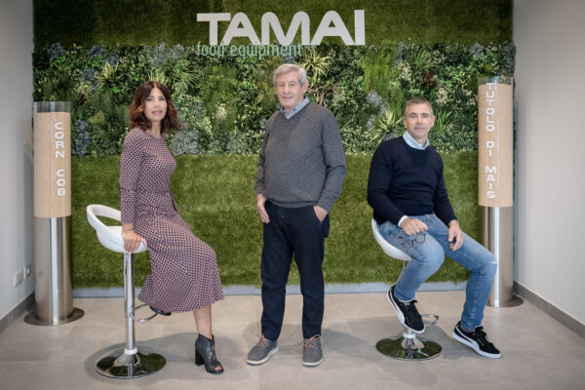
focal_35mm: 36
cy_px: 195
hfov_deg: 53.1
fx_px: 585
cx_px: 292
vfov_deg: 36.9
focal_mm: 36
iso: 1250
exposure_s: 1/250
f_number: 4
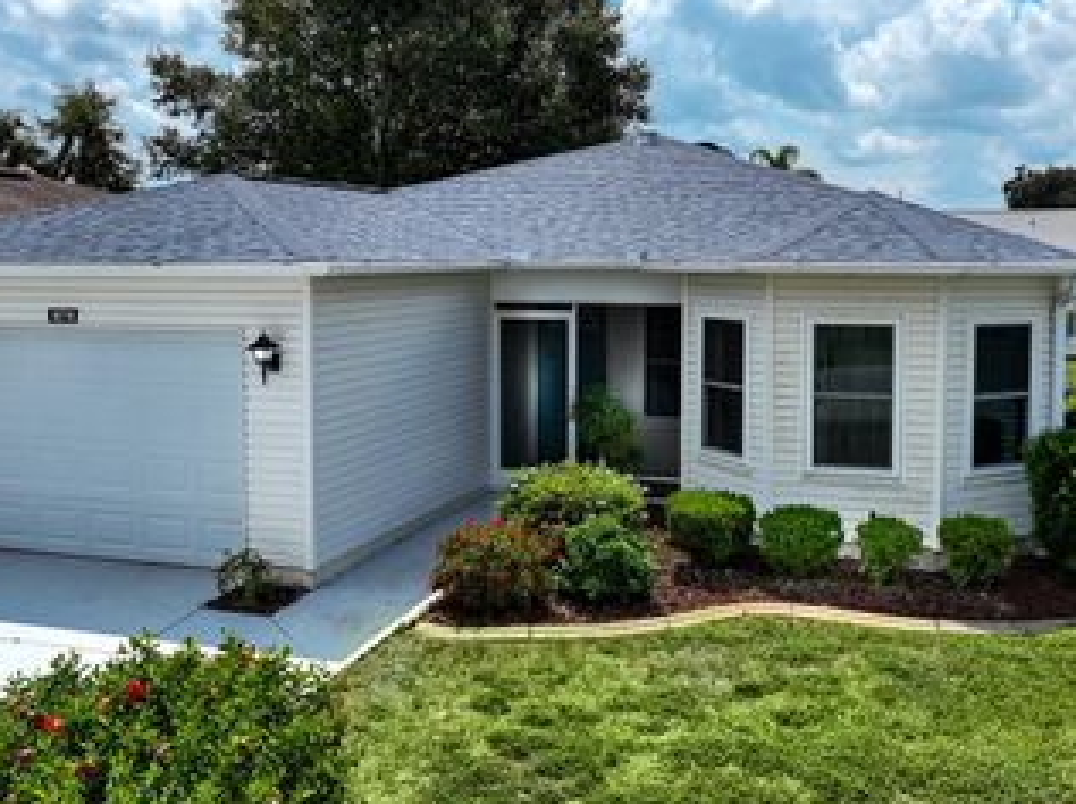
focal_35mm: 38
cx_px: 599
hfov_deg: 48.9
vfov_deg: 37.5
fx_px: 1179
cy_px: 337
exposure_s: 1/2000
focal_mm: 12.29
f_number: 4
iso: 110
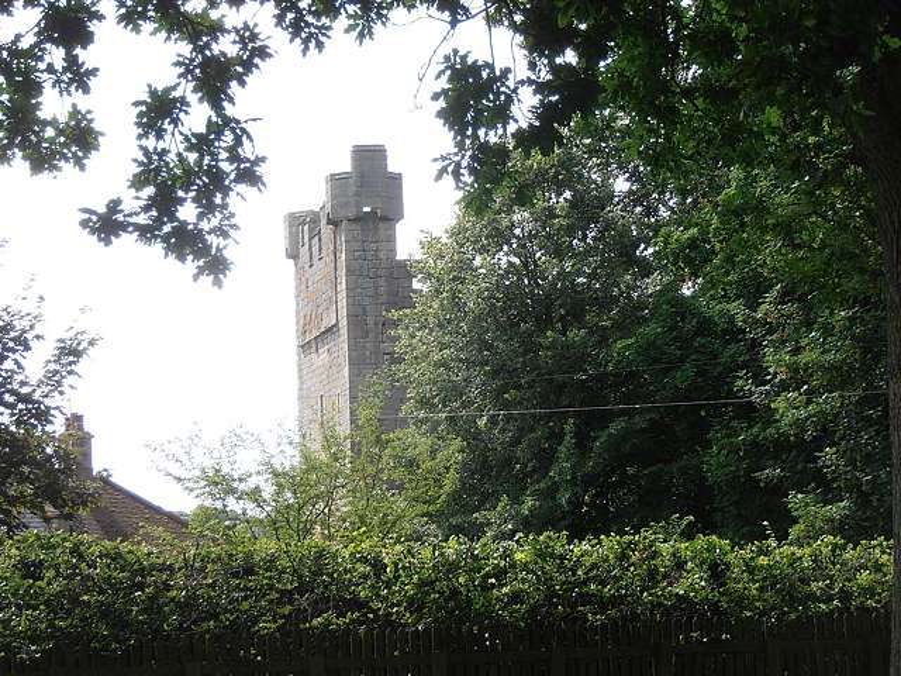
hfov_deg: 14.3
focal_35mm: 138
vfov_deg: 10.7
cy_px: 338
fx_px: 3592
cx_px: 450
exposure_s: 1/160
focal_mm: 24.39
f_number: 5.8
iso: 80
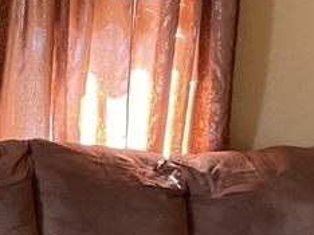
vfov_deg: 11.6
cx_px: -15
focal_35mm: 127
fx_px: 1151
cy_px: 157
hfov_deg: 15.2
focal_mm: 3
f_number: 1.8
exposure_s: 1/60
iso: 200
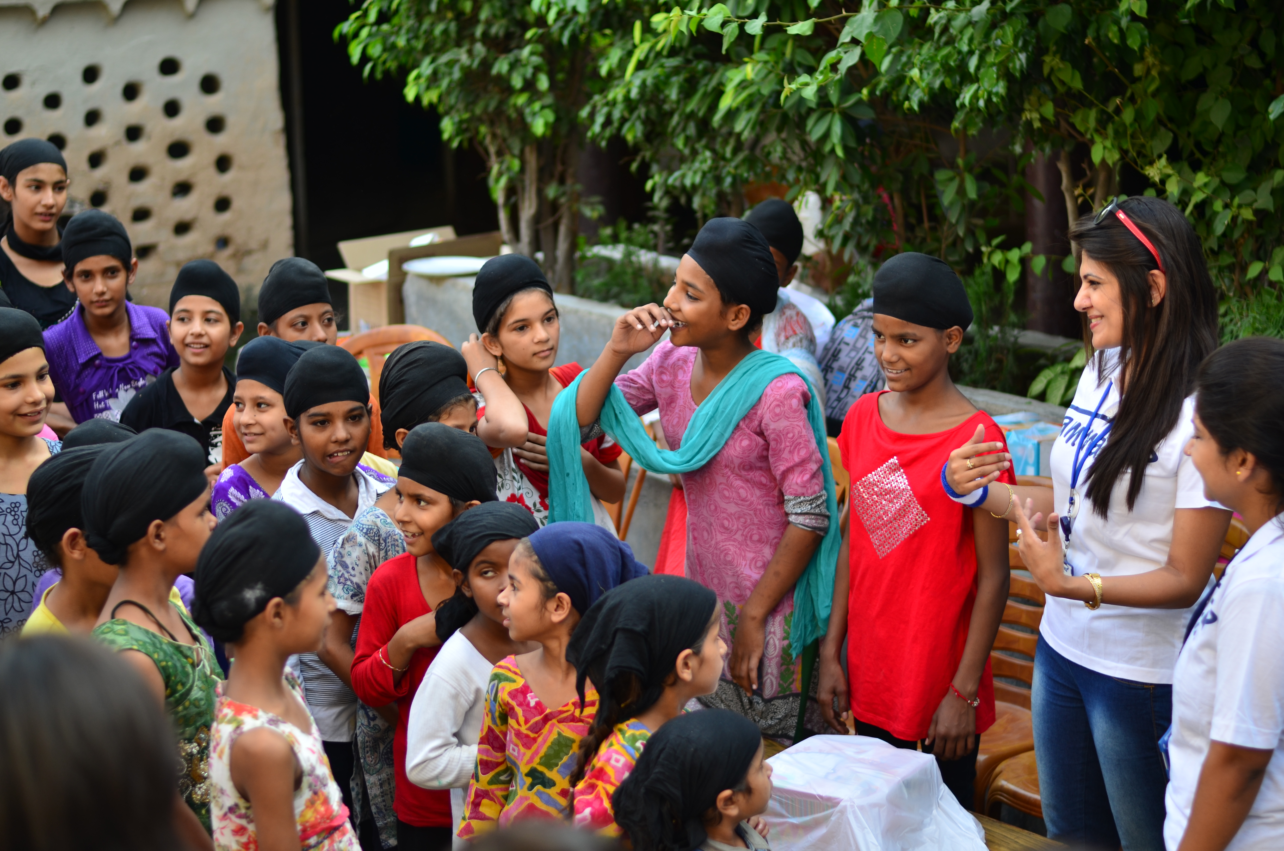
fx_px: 2669
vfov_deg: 18.1
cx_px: 642
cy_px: 426
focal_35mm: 75
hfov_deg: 27.0
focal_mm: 50
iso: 100
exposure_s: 1/320
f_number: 1.8
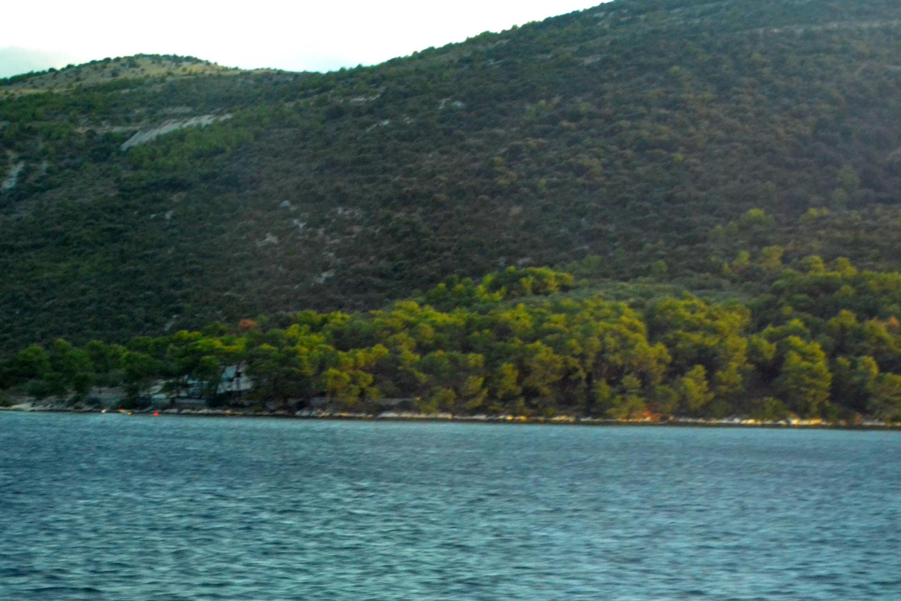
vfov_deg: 10.9
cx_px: 398
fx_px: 3153
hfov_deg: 16.3
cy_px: 449
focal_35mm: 126
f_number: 5.6
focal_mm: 52
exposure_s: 1/60
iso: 2200
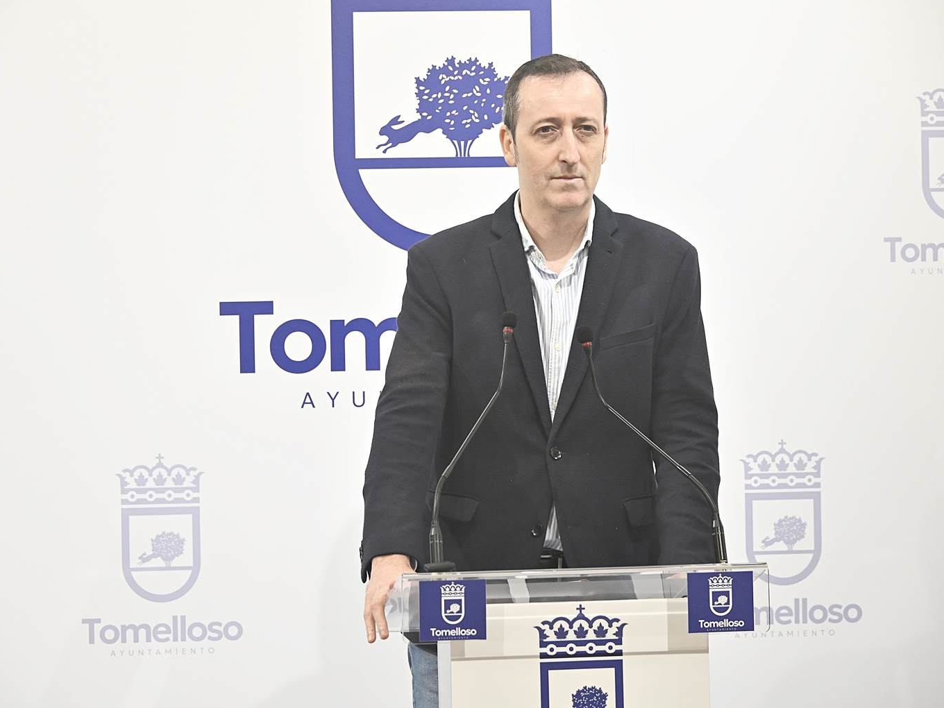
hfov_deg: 13.0
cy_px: 353
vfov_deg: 9.8
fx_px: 4145
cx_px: 448
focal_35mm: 152
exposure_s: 1/200
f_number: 9
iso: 3200
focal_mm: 140
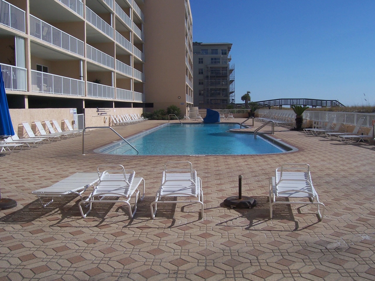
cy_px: 140
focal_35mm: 34
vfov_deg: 41.8
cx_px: 188
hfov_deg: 54.0
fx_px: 368
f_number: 5.6
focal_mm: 5.6
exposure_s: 1/1000
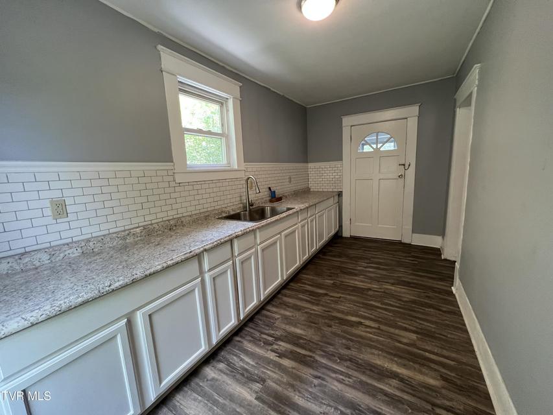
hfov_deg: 106.2
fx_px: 208
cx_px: 276
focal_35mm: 13
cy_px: 208
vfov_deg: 89.9
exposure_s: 1/120
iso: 200
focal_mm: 1.57
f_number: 1.8
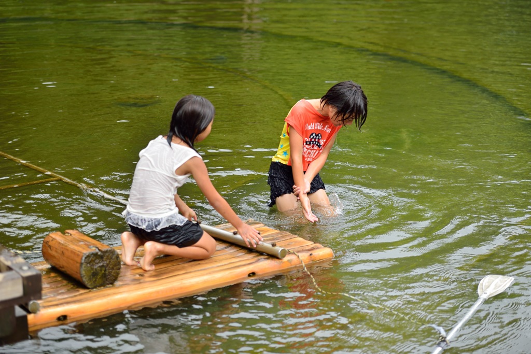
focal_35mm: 85
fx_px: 1254
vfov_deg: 16.1
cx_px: 266
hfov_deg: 23.9
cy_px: 177
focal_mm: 85
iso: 100
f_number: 2.8
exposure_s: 1/500
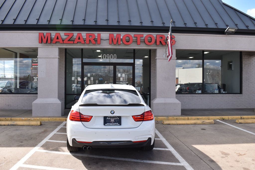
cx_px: 128
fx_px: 234
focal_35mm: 33
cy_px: 85
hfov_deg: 57.2
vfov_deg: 39.9
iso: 200
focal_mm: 22
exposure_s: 1/400
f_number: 8
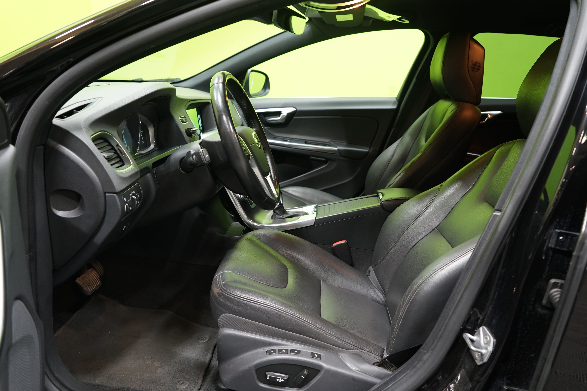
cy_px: 196
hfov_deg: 65.5
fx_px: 457
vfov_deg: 46.4
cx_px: 294
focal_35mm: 28
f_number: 4.5
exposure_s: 1/20
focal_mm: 28
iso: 1000
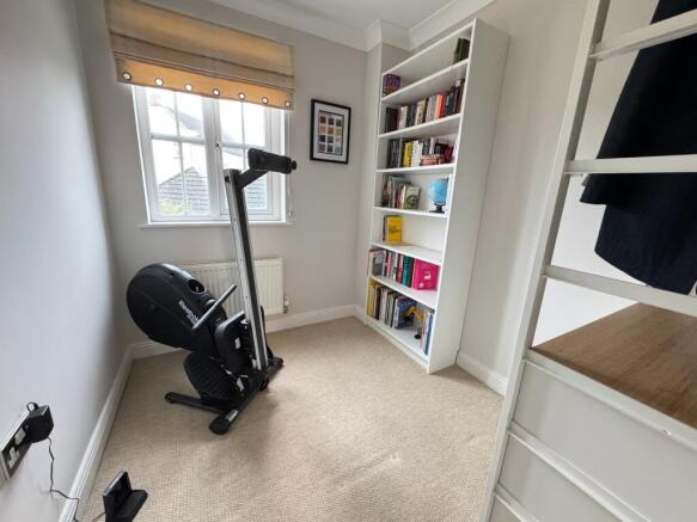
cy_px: 261
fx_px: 282
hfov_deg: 102.1
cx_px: 348
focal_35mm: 14
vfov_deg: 85.7
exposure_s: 1/50
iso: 640
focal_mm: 2.22
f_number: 2.2
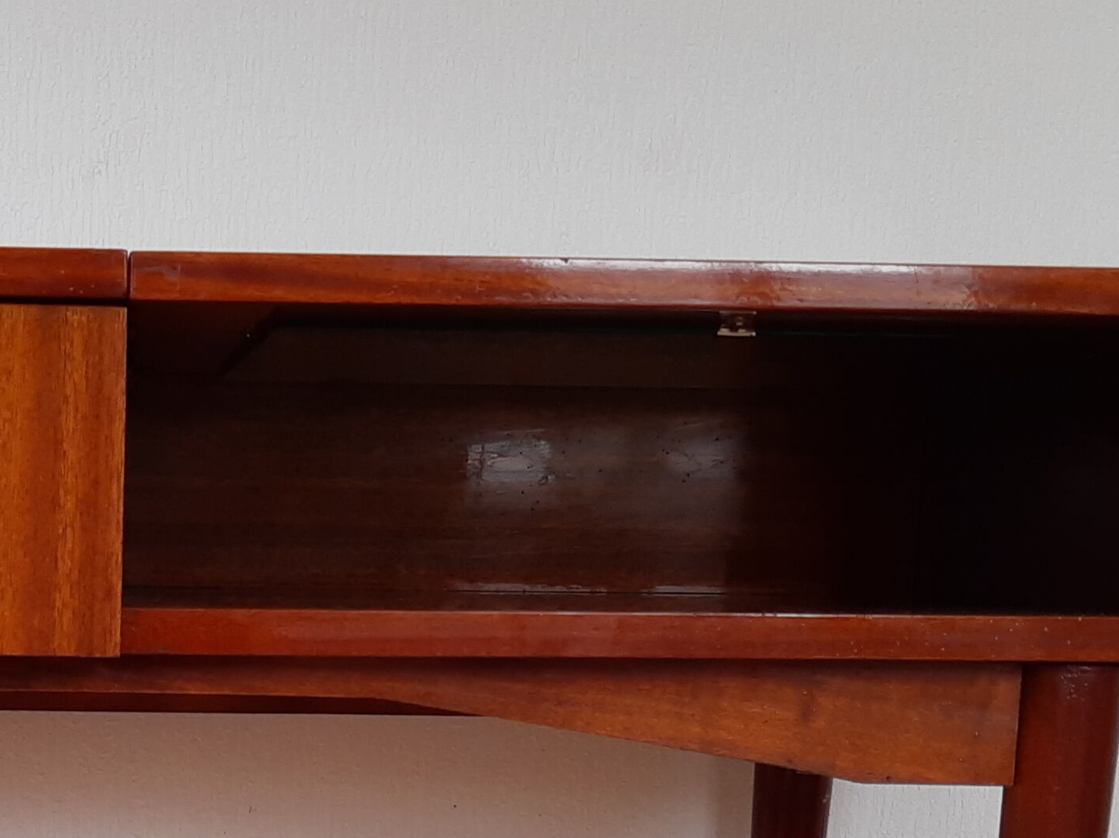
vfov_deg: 19.0
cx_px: 122
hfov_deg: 25.9
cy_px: 1008
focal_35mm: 73
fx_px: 2359
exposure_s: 1/40
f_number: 1.7
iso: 42
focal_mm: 4.75
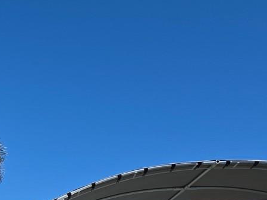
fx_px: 633
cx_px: -66
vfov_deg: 17.0
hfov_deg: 21.8
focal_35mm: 82
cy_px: 260
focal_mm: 6.3
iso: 12
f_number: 1.7
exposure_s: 1/994
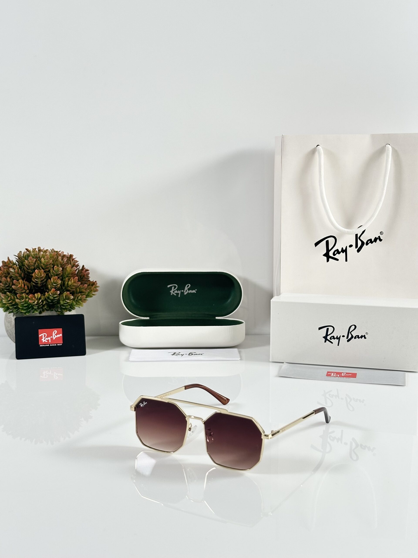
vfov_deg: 39.7
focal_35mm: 48
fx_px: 773
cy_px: 279
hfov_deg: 30.3
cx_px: 209
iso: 80
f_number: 1.78
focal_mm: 6.86
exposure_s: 1/115
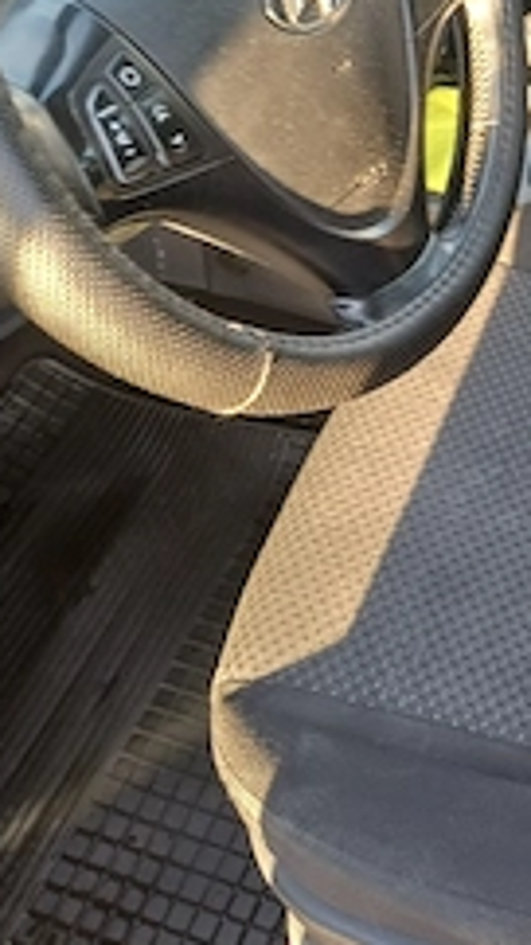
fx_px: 1127
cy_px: 262
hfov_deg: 25.0
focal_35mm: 45
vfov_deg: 44.3
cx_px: 558
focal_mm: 4.65
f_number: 1.8
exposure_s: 1/50
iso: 125
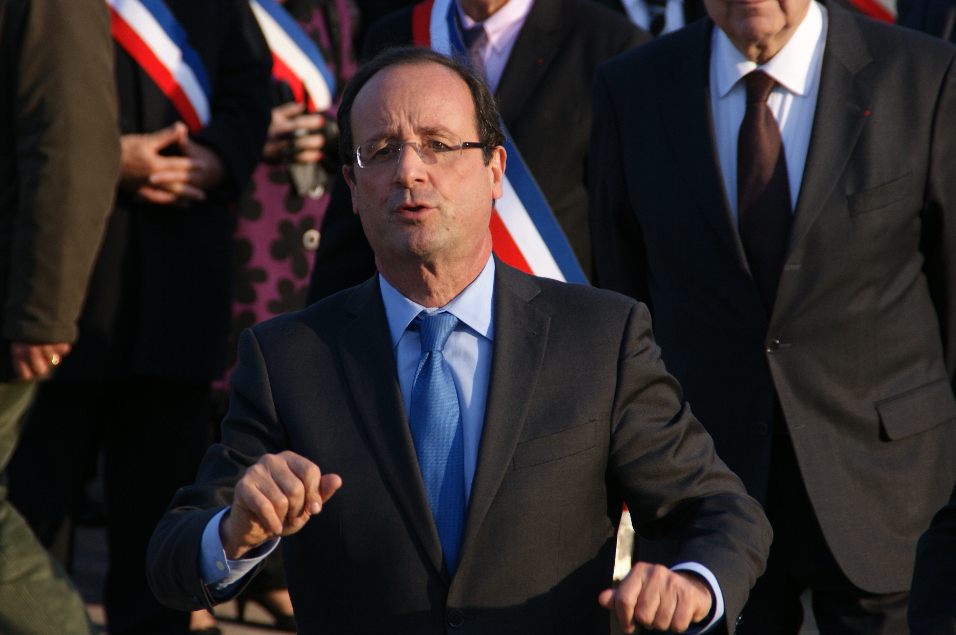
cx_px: 478
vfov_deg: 4.6
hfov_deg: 6.9
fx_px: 7957
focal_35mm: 300
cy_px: 318
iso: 250
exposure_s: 1/320
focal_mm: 200
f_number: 6.3
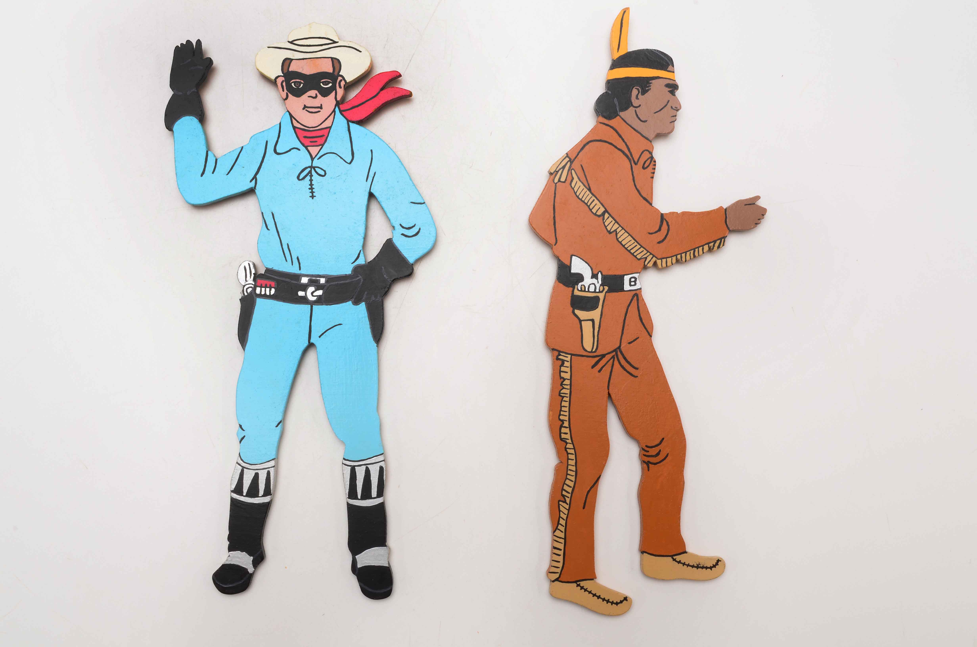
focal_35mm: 36
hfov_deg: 53.2
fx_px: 975
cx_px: 488
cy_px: 324
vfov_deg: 36.7
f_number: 25
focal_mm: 24
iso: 100
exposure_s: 1/80
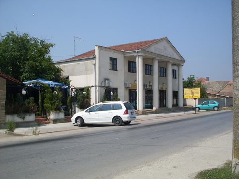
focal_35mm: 38
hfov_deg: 49.0
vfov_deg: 37.7
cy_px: 90
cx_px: 120
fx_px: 262
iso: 80
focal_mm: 6.3
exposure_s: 1/250
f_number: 8.4
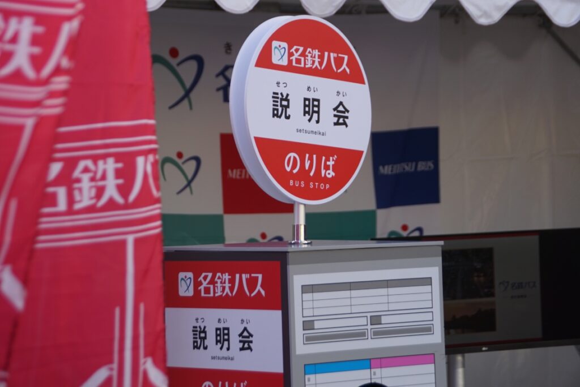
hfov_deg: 13.7
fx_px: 2418
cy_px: 194
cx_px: 290
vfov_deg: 9.2
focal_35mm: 150
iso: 160
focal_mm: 100
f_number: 5.6
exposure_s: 1/160
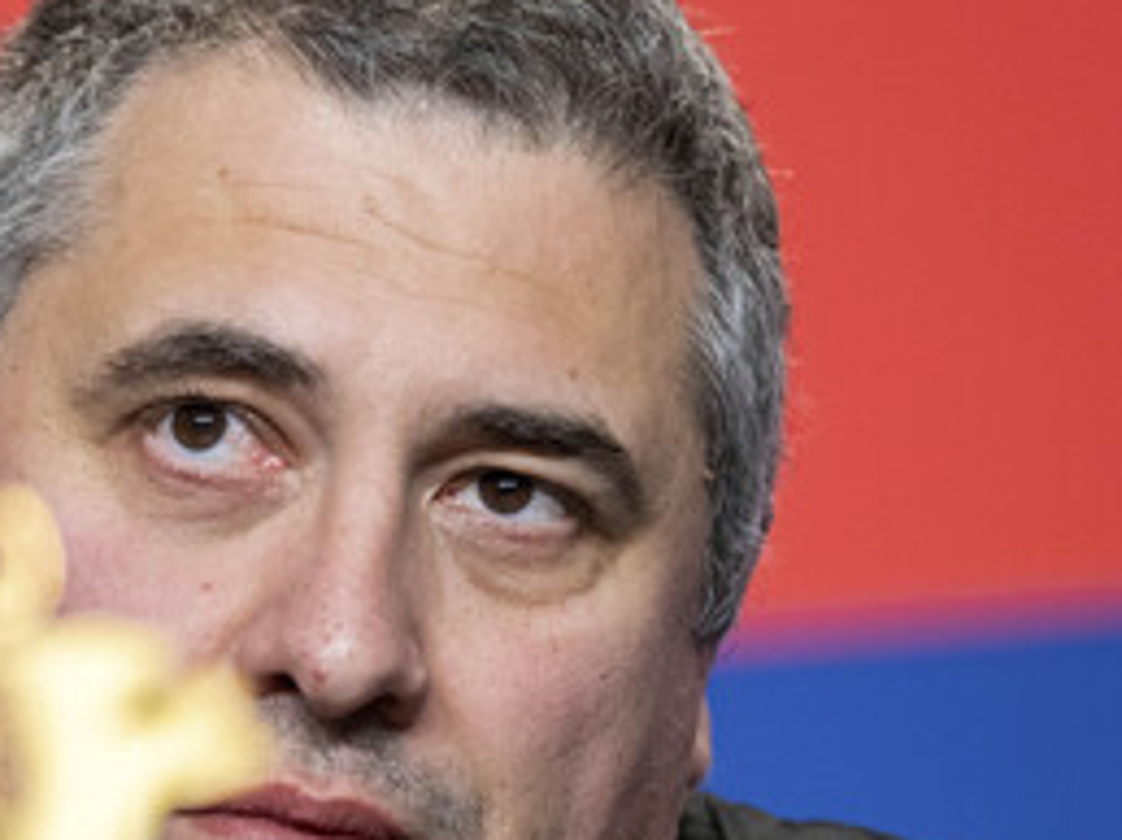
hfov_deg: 6.3
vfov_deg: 4.7
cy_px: 609
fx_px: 10136
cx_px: 259
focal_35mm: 313
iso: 2000
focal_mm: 124.3
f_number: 2.8
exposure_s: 1/220
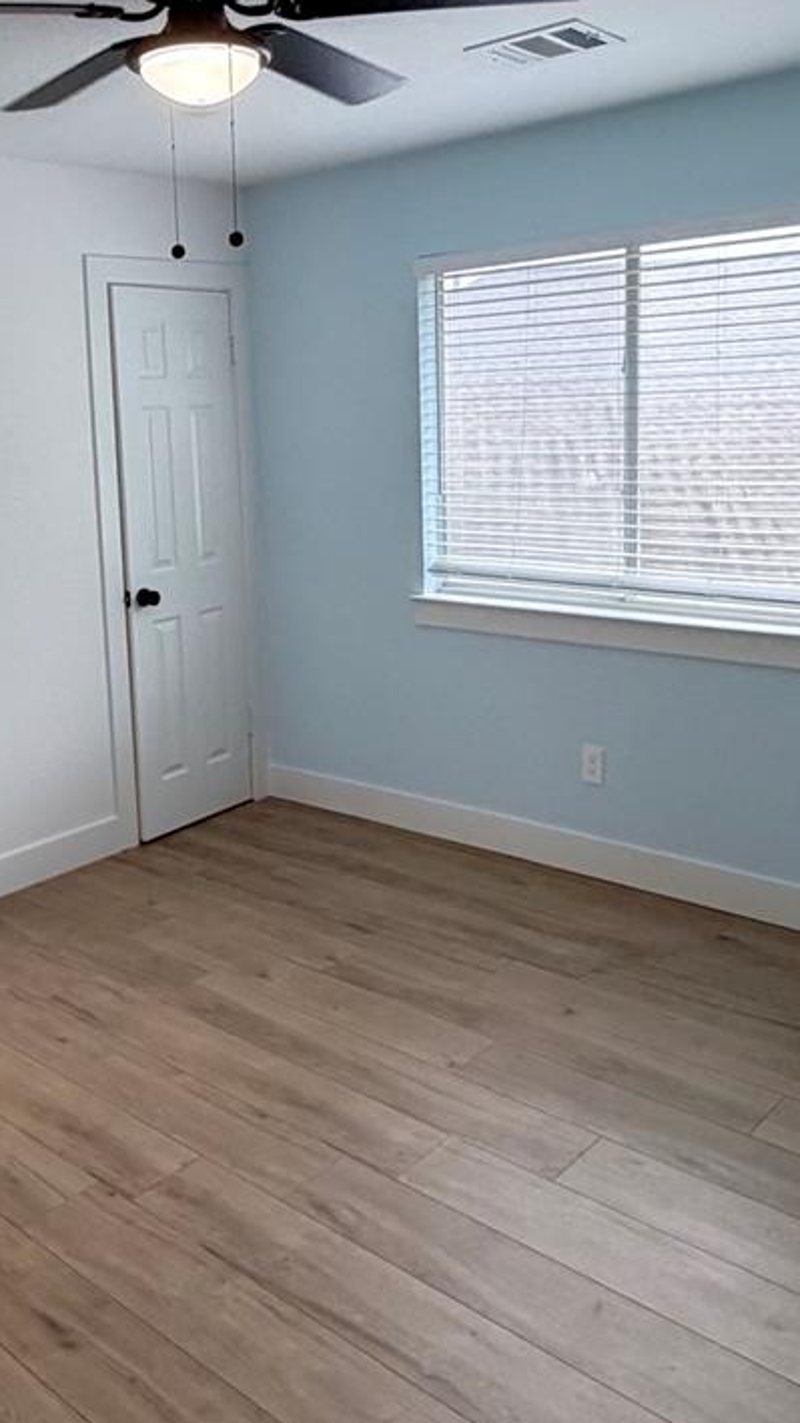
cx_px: 239
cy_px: 587
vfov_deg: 59.1
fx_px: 1245
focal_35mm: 33
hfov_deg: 35.1
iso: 250
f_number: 2.2
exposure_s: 1/120
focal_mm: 2.22
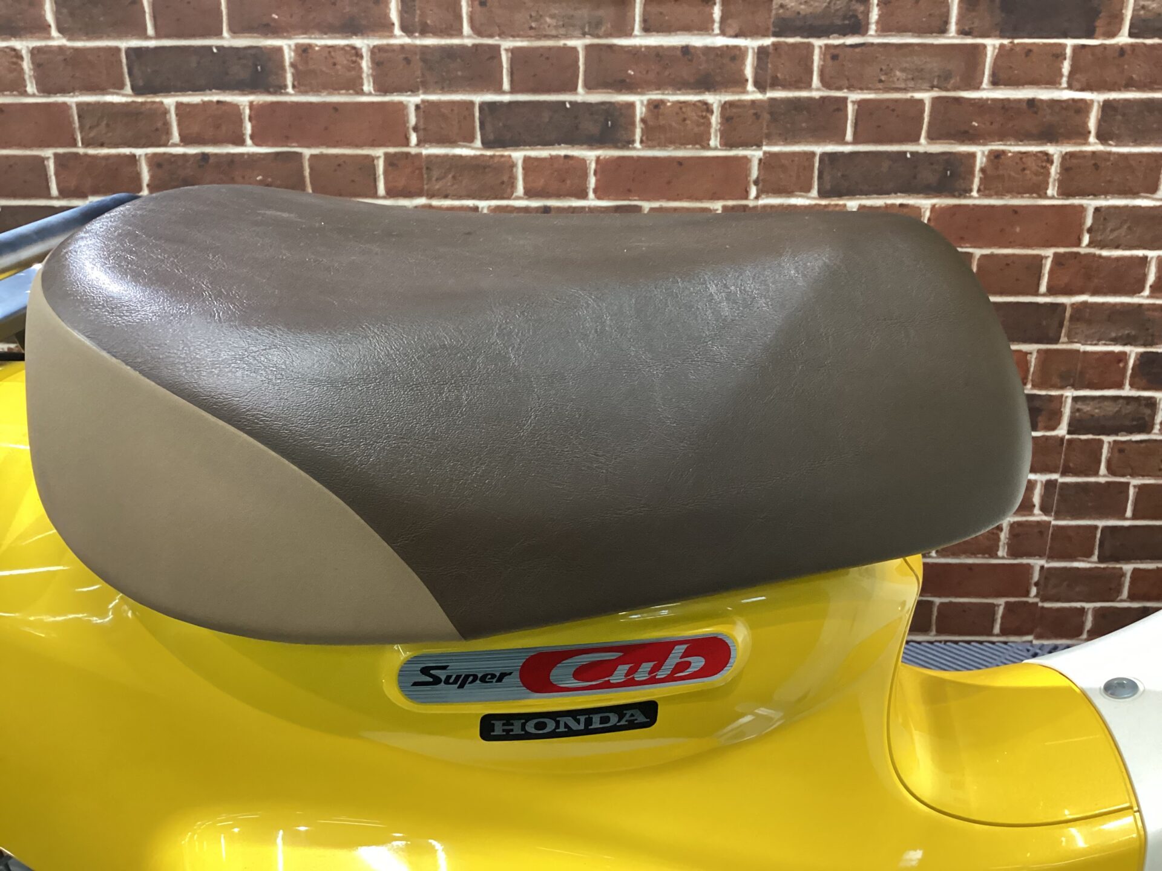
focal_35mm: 31
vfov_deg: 45.4
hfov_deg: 58.4
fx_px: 1041
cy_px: 436
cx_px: 581
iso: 320
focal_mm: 3.3
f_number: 2.4
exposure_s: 1/50
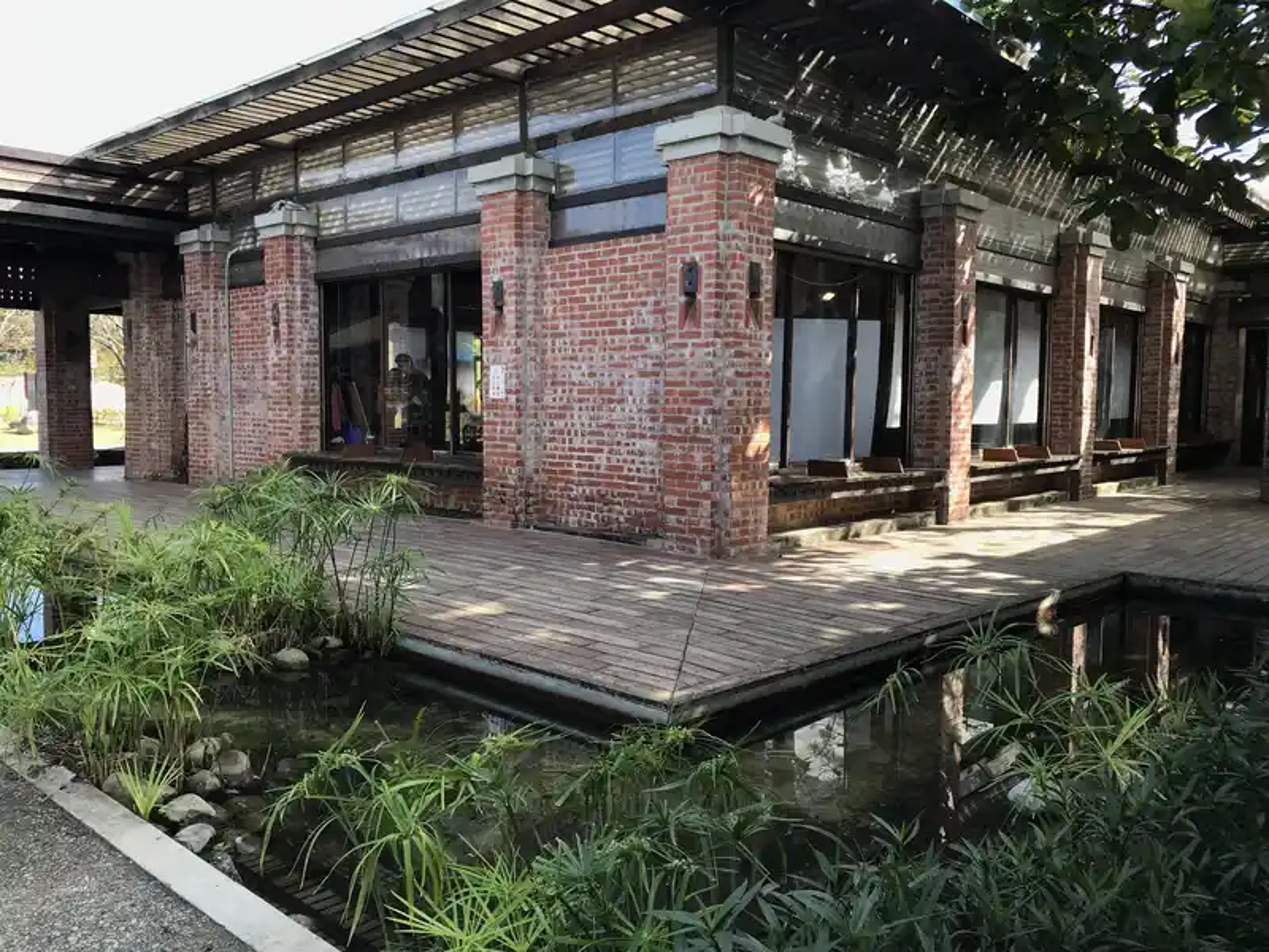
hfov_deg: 63.4
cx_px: 634
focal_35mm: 28
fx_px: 1026
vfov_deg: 49.7
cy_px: 476
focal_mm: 3.99
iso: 20
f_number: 1.8
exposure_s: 1/352
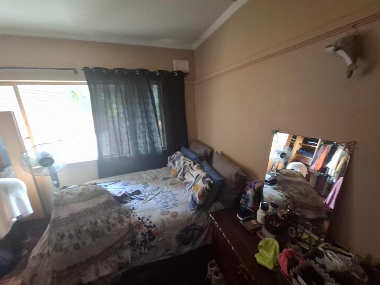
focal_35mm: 13
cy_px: 142
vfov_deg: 89.9
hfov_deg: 106.2
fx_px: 143
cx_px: 190
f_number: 2.2
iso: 250
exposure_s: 1/25
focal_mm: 1.74
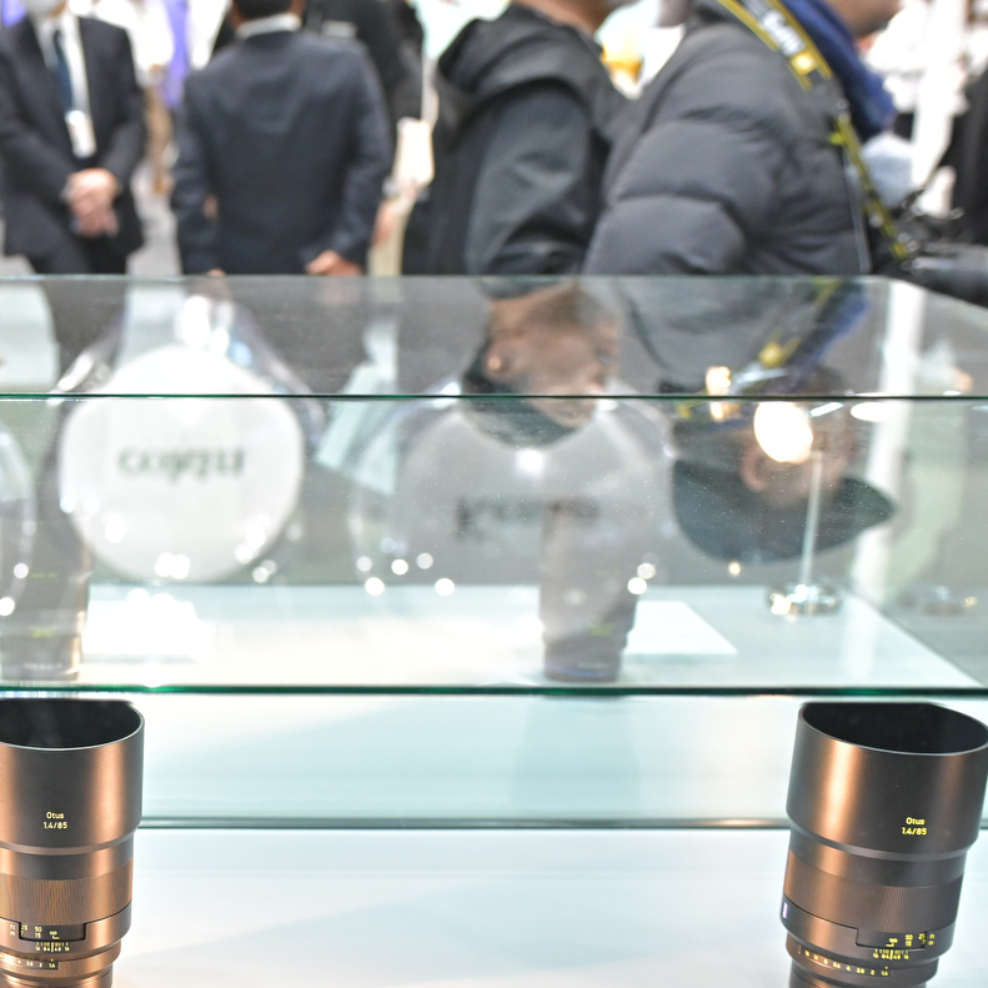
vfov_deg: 25.9
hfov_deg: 24.9
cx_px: 5
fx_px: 2131
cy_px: 696
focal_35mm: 66
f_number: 3.5
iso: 2000
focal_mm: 32
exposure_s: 1/200
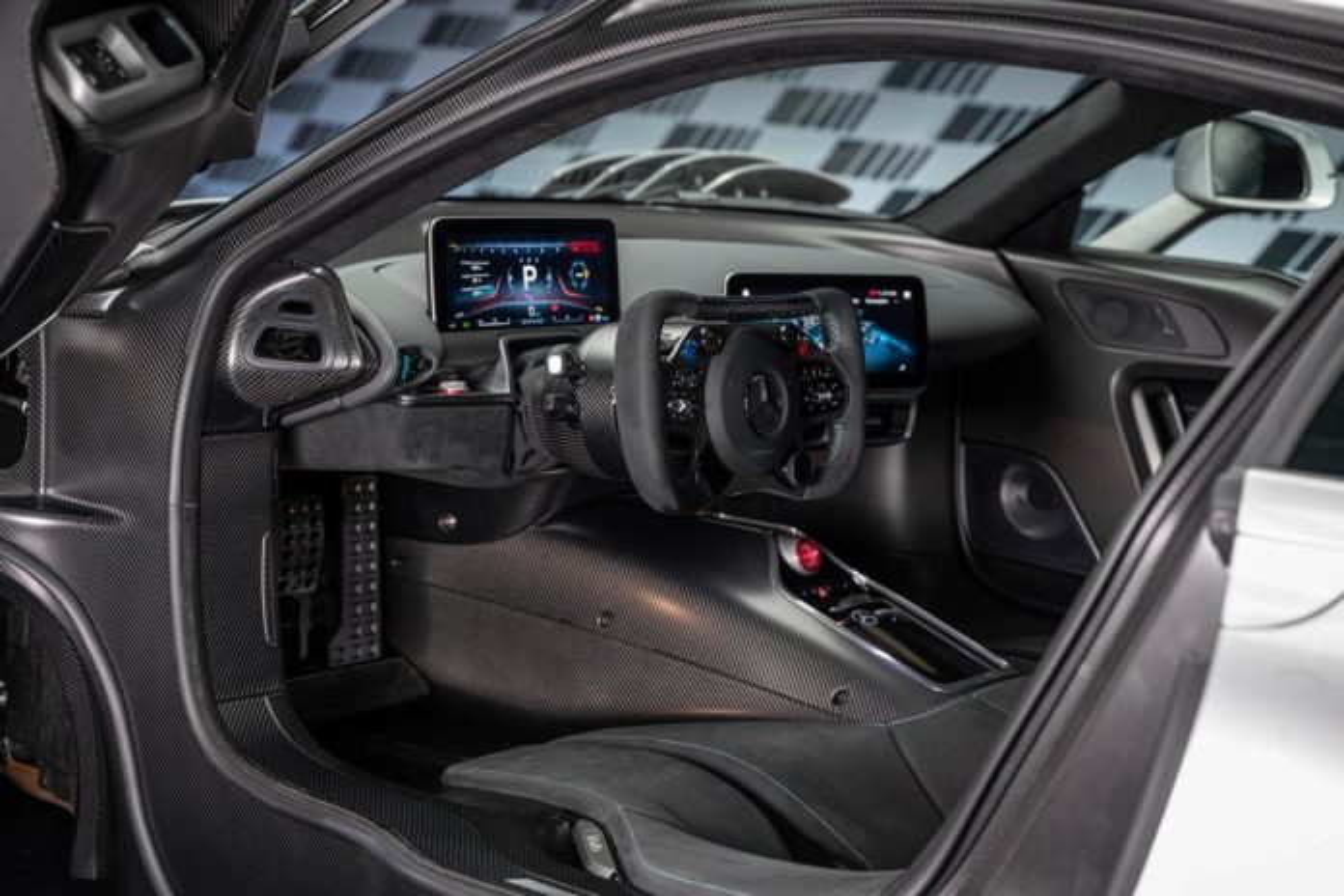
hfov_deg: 28.8
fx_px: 2613
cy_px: 448
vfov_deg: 19.5
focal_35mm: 70
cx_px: 672
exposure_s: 1/25
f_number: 4
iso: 640
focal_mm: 70
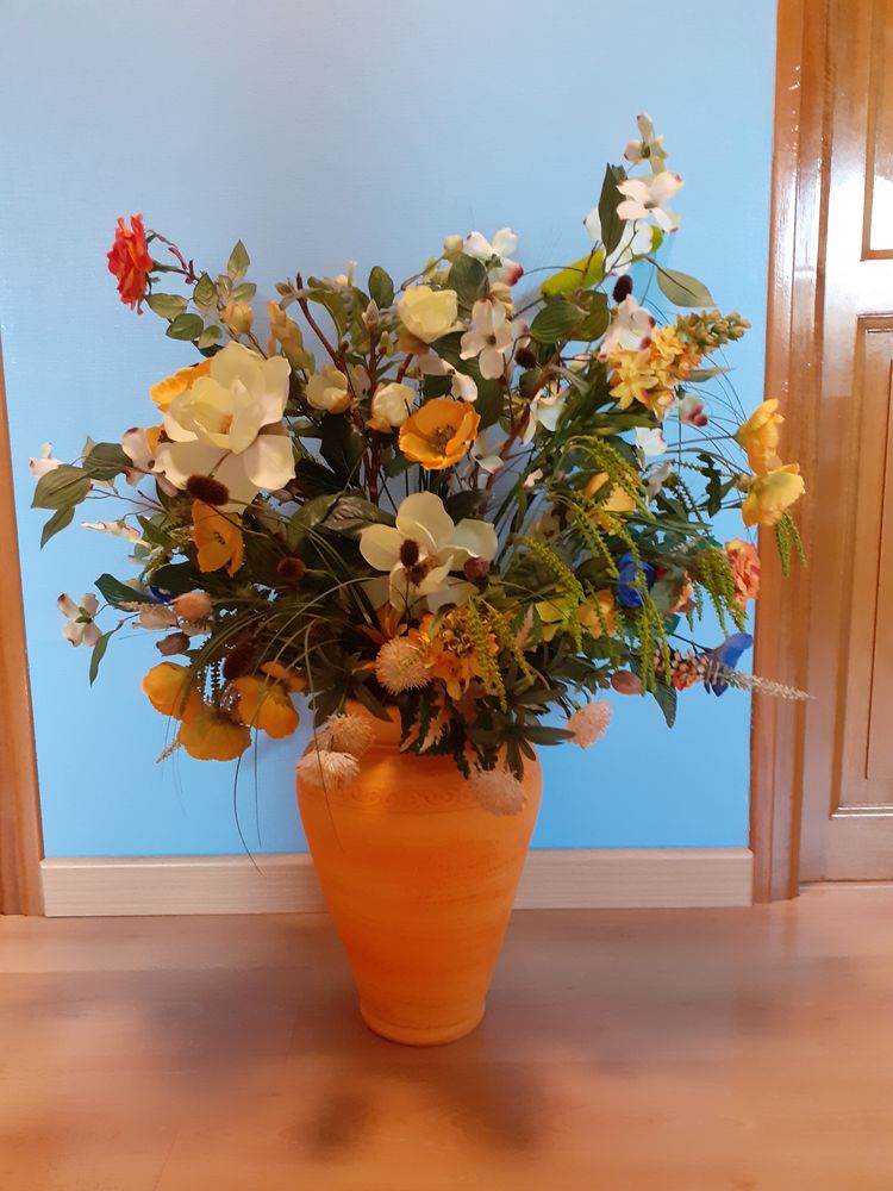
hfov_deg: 51.4
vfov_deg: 65.3
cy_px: 596
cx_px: 446
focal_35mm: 27
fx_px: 929
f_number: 1.9
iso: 250
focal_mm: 3.6
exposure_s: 1/50
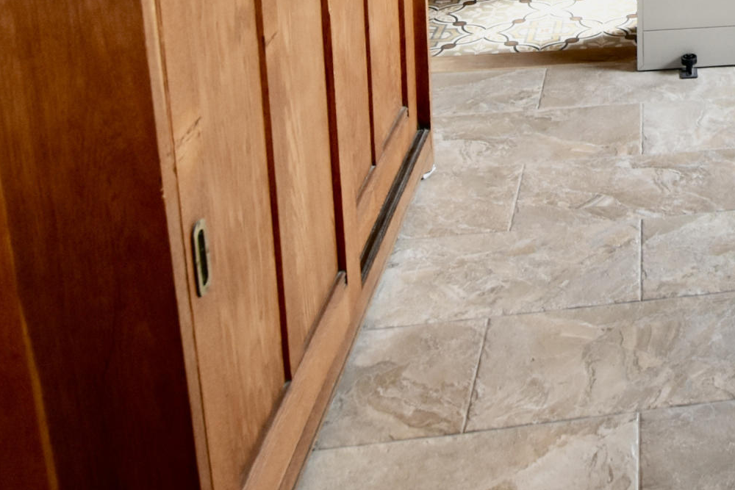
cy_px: -208
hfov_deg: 35.9
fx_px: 919
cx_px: 842
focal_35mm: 45
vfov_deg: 24.5
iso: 800
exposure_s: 1/80
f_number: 4.5
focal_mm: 10
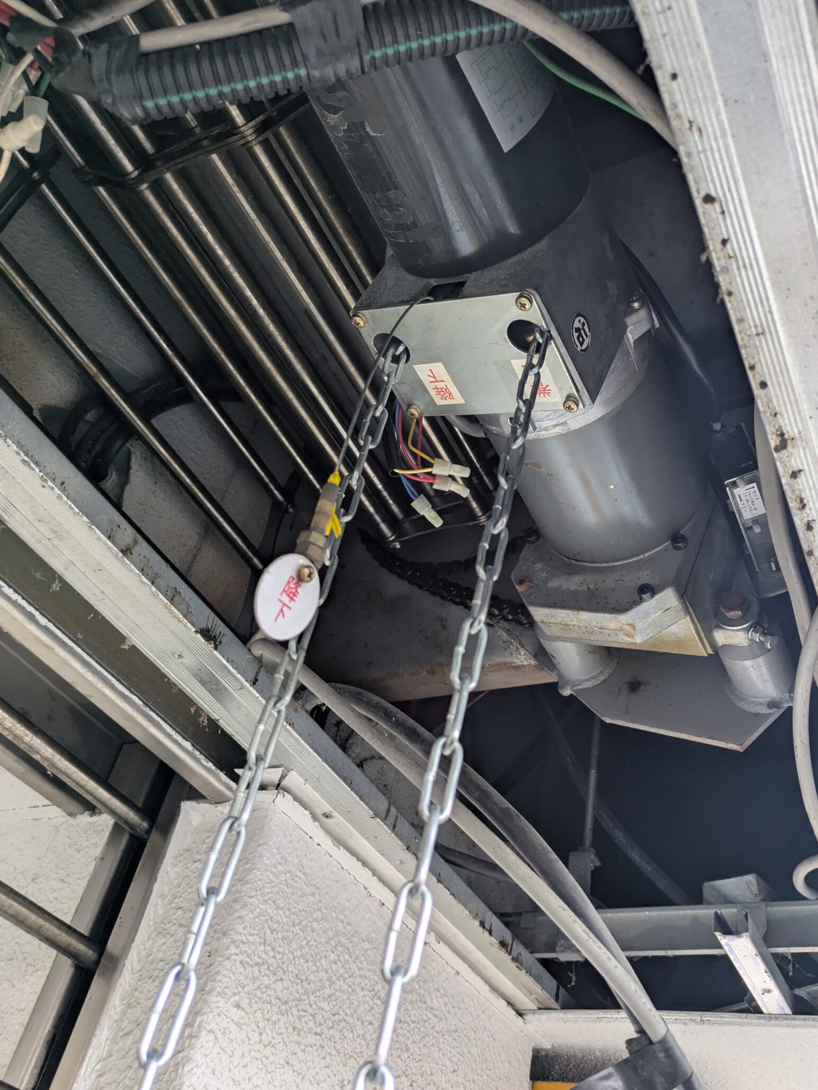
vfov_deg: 58.3
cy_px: 498
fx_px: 976
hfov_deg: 45.3
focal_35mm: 31
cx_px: 470
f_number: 1.89
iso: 173
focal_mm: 5.43
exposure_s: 1/60
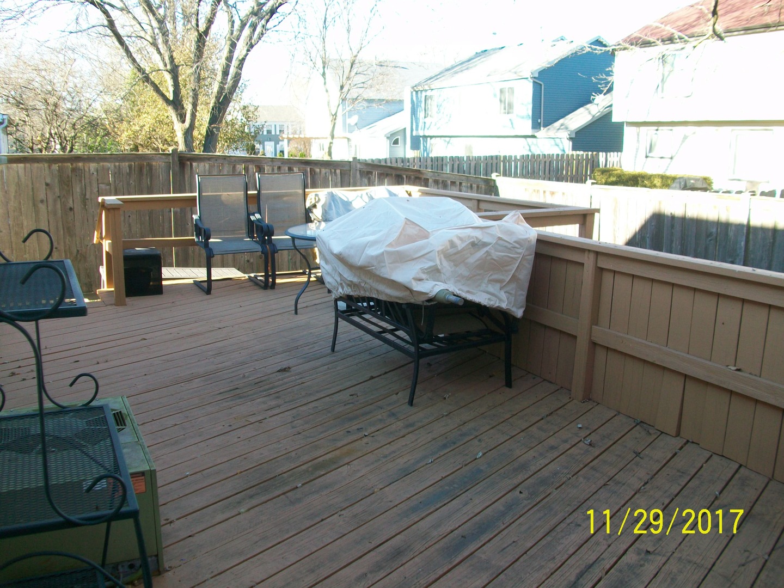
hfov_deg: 56.8
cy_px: 294
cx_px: 392
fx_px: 725
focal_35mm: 32
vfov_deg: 44.2
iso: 64
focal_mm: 5.7
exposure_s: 1/100
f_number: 2.8
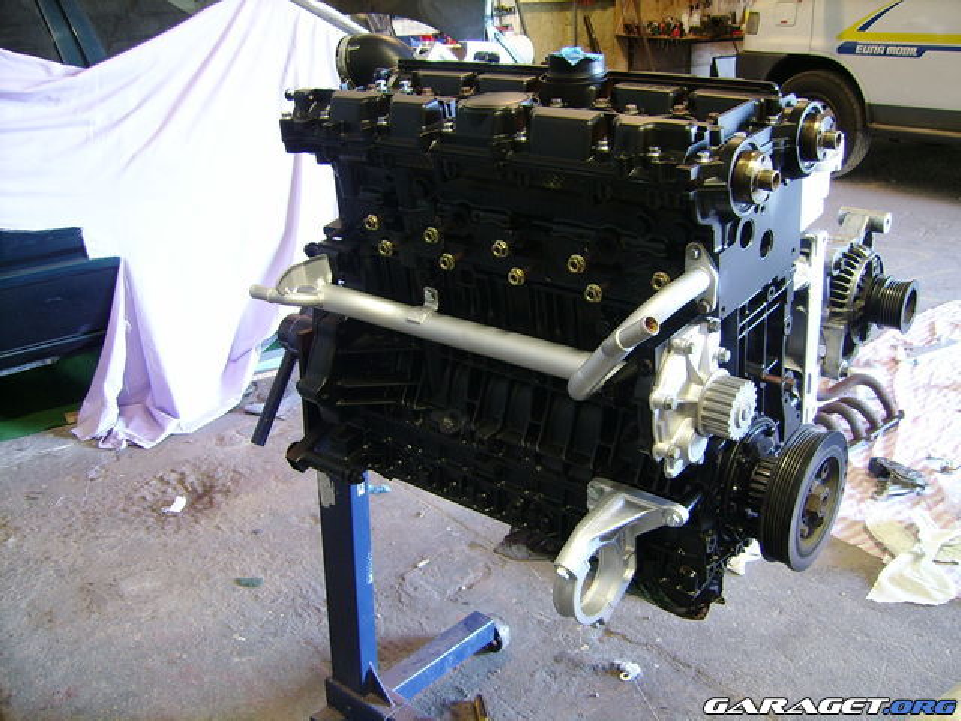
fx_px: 972
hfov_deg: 52.6
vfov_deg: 40.7
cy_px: 360
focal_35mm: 35
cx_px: 480
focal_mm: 5.95
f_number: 2.8
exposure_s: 1/2
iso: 100
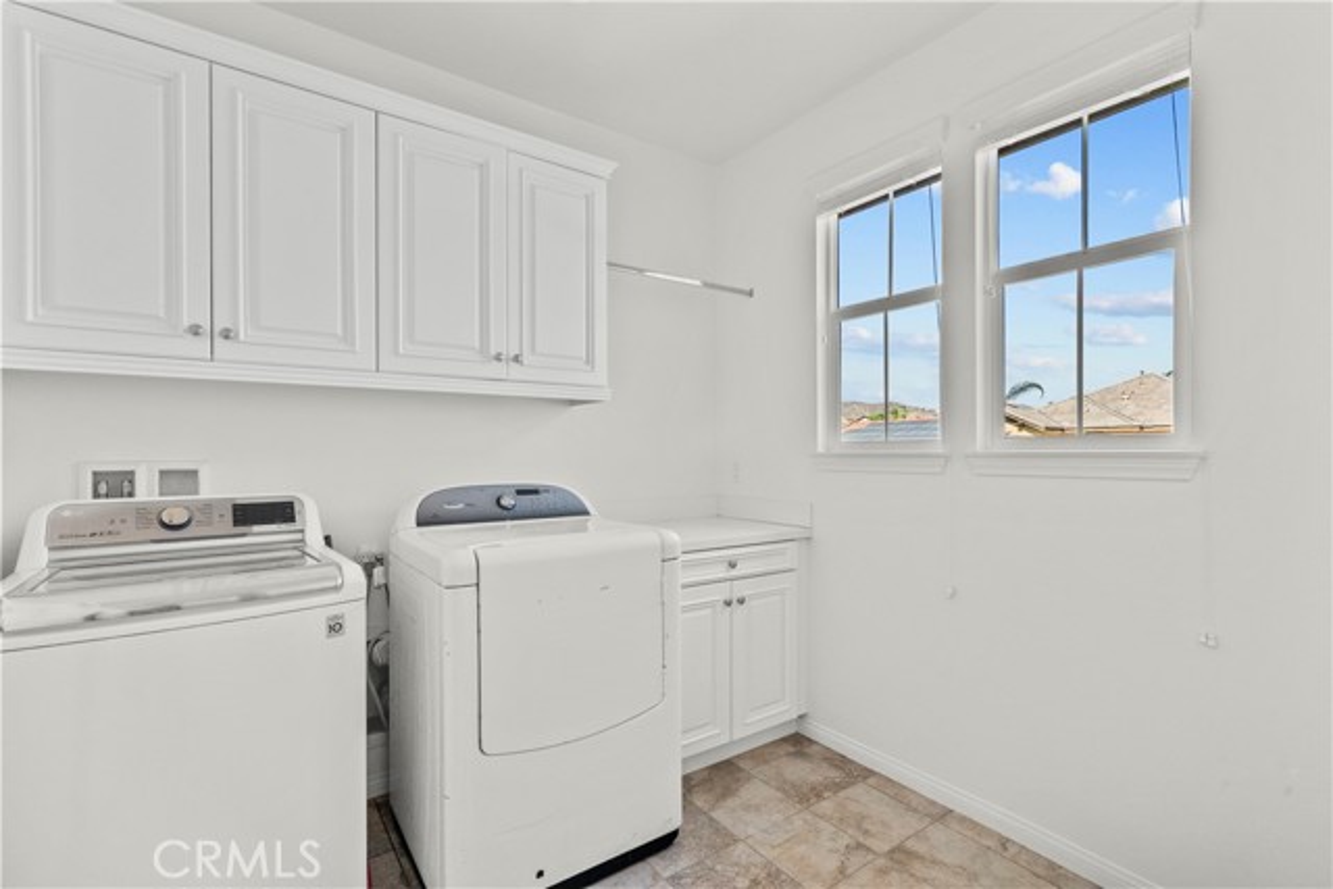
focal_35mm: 16
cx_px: 666
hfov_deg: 96.7
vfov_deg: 73.8
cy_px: 444
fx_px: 593
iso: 2000
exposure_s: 1/30
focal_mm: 16
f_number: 8
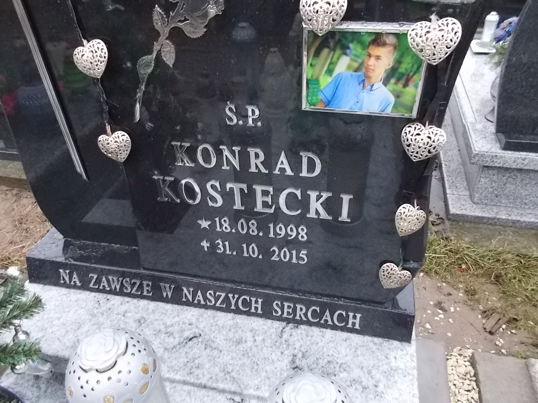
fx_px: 404
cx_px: 269
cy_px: 202
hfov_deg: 67.3
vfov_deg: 53.1
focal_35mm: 26
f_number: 3.2
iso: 400
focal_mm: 4.6
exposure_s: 1/60
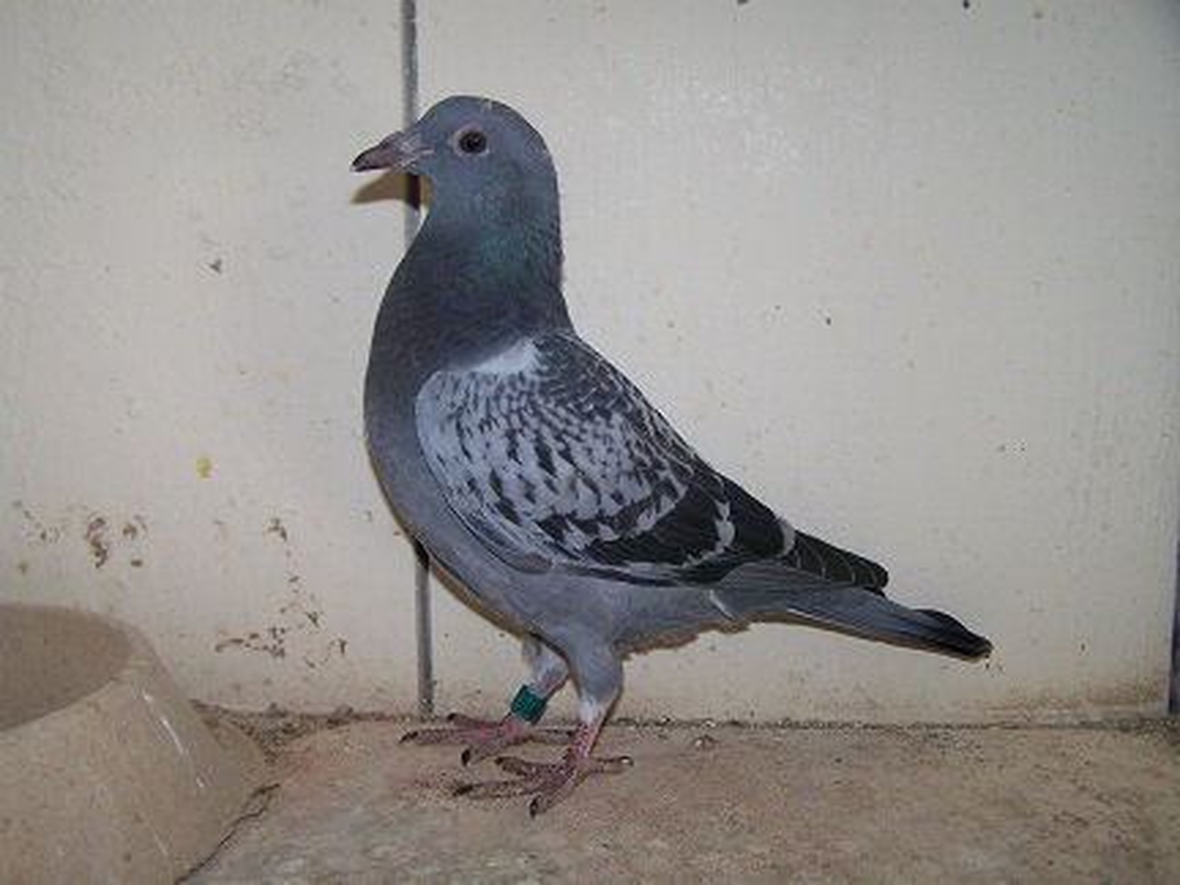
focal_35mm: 40
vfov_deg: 36.0
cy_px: 442
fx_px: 1364
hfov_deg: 46.8
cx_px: 590
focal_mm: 6.7
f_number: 2.8
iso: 80
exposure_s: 1/60
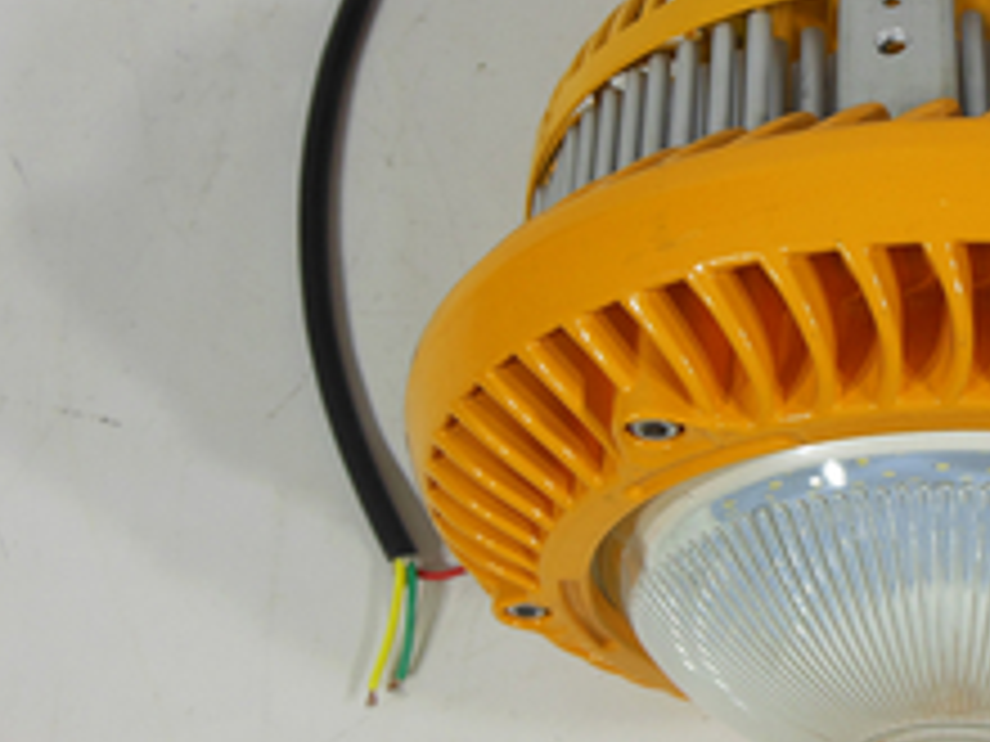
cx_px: 832
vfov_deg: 24.3
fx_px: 1716
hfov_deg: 31.1
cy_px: 243
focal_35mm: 60
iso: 125
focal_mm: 6
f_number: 3.5
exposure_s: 1/100
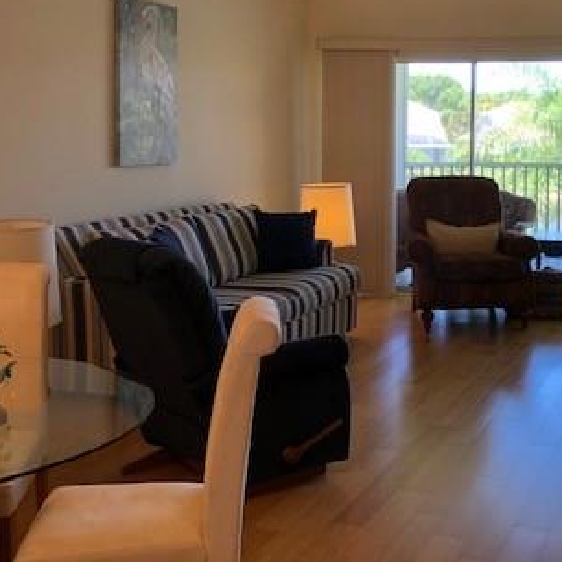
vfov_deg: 32.5
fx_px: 955
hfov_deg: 32.1
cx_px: 433
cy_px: 181
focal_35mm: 52
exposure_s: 1/120
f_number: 1.8
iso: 64
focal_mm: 4
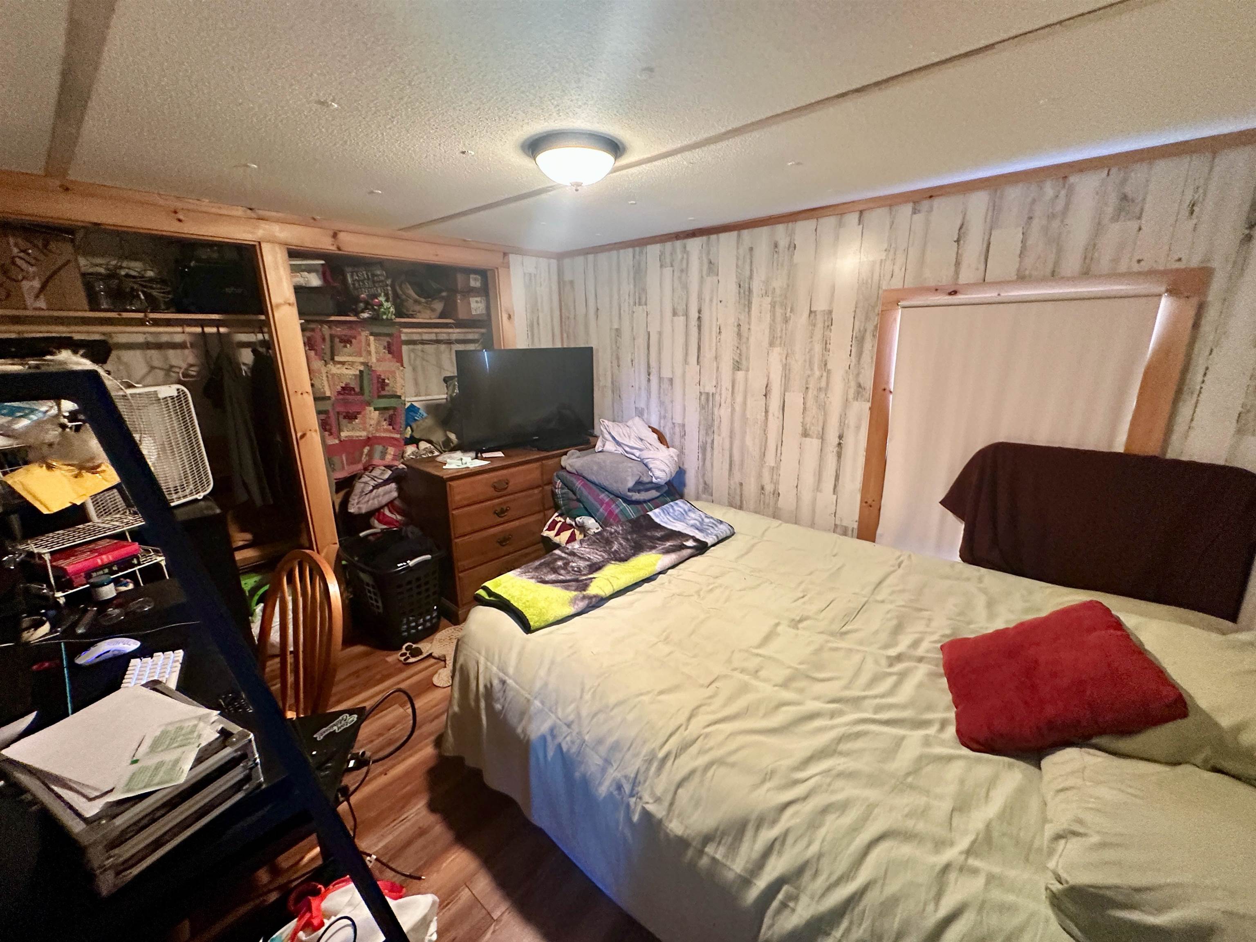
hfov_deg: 102.1
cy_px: 471
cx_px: 628
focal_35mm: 14
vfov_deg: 85.7
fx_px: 508
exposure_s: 1/60
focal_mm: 2.22
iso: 500
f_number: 2.2
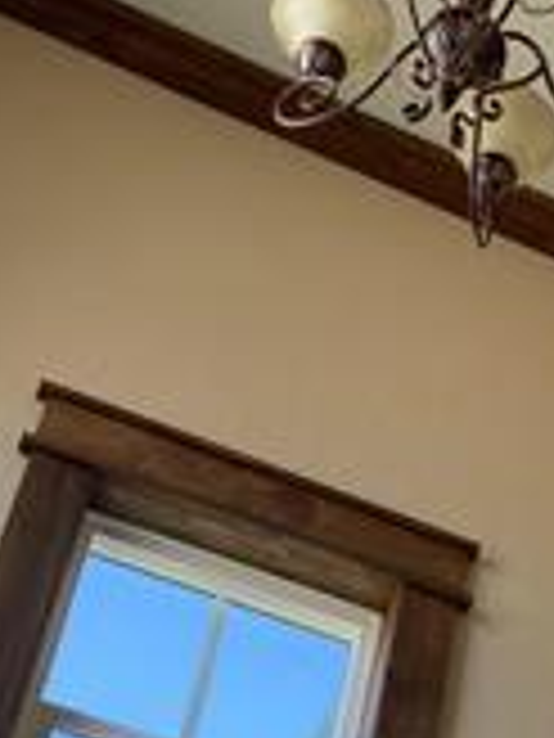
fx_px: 1750
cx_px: 631
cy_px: 824
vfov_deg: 22.4
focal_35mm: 82
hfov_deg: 17.3
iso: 40
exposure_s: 1/120
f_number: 1.8
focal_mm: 3.99
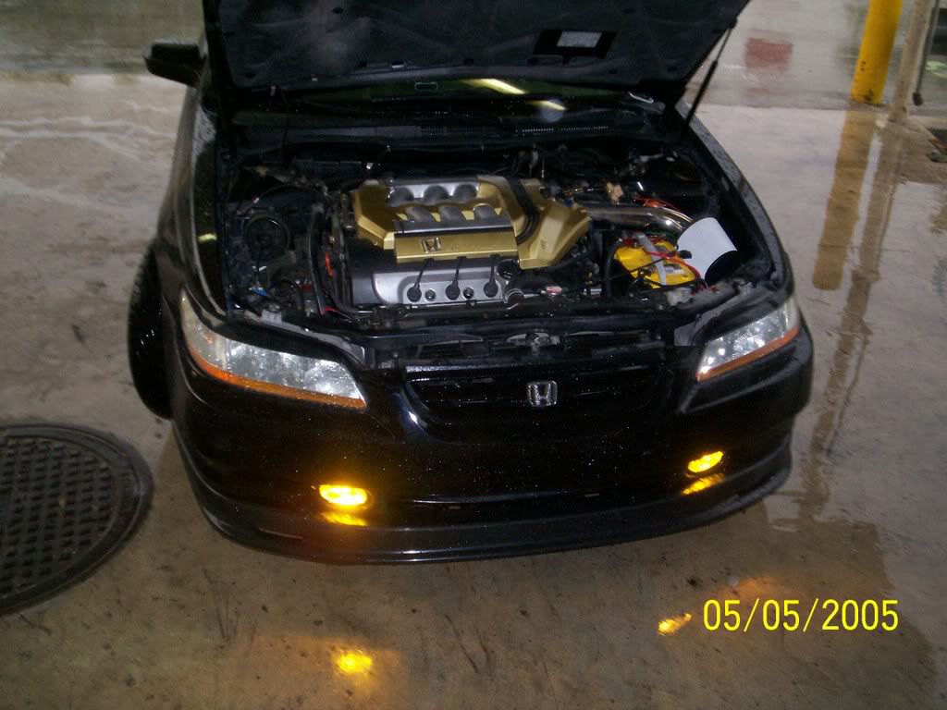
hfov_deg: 51.4
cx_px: 474
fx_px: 985
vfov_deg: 39.7
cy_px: 355
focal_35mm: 36
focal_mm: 5.9
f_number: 4.5
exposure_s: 1/64
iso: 140
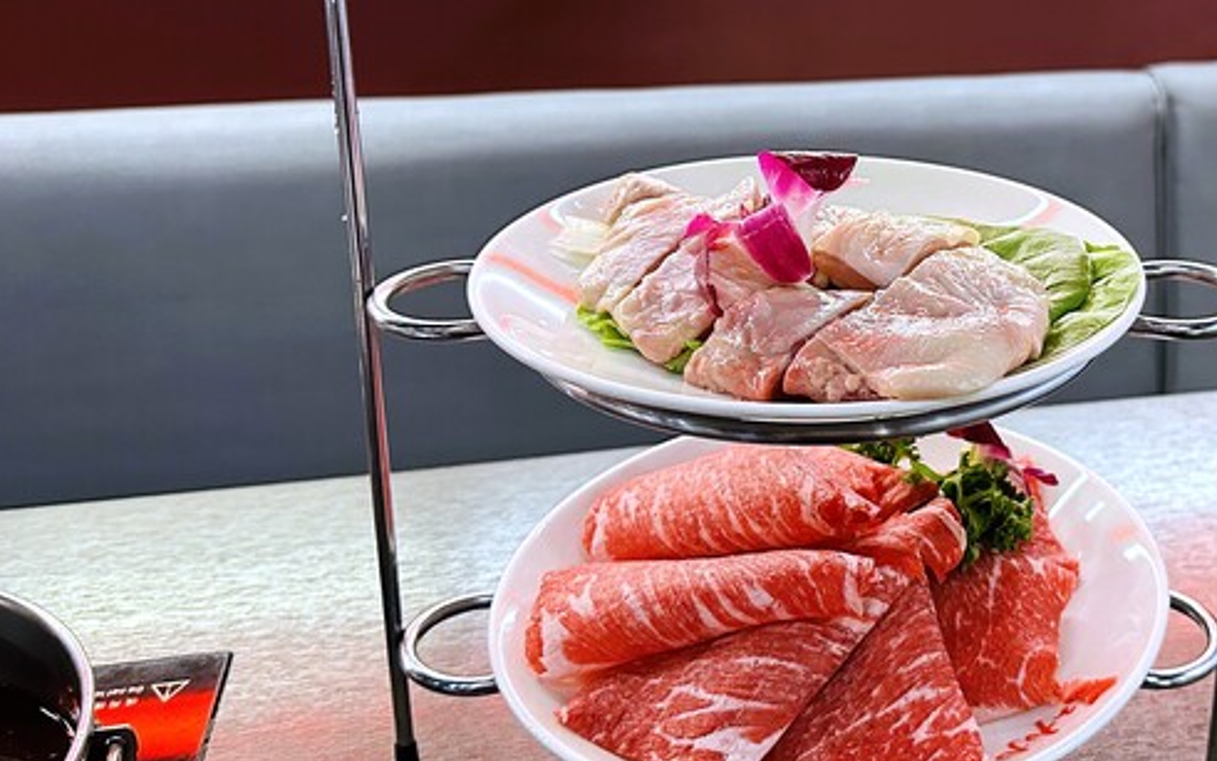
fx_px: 1460
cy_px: 190
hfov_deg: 43.8
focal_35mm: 44
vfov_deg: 28.8
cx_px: 912
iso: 640
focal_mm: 6.86
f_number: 1.78
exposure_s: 1/60
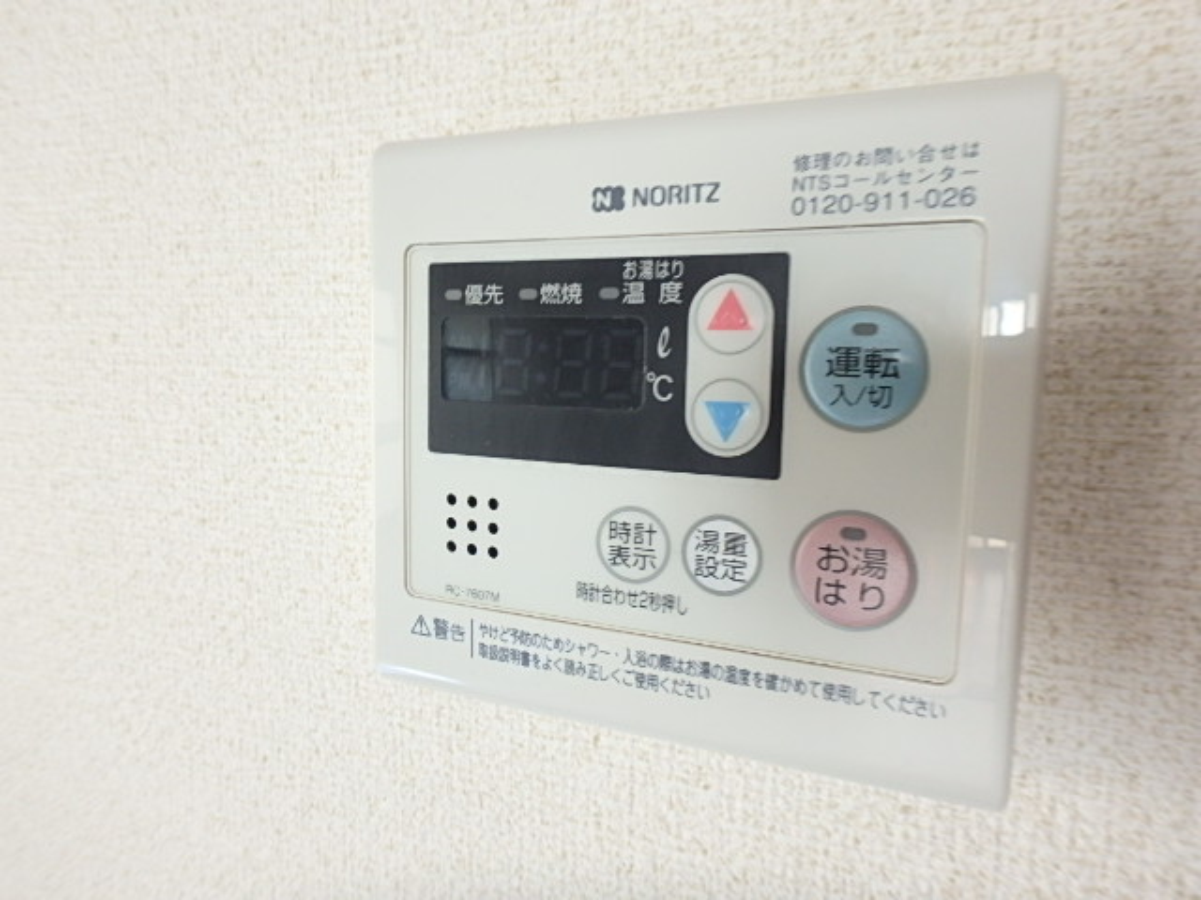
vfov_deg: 63.4
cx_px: 600
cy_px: 450
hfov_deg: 79.0
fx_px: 729
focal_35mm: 21
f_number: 3.5
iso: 320
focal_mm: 3.7
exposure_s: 1/30
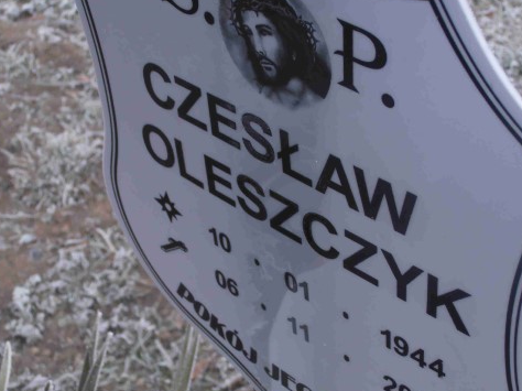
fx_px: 1161
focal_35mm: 77
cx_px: 248
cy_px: 214
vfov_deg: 19.1
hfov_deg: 25.3
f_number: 4.5
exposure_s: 1/50
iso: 80
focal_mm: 10.04
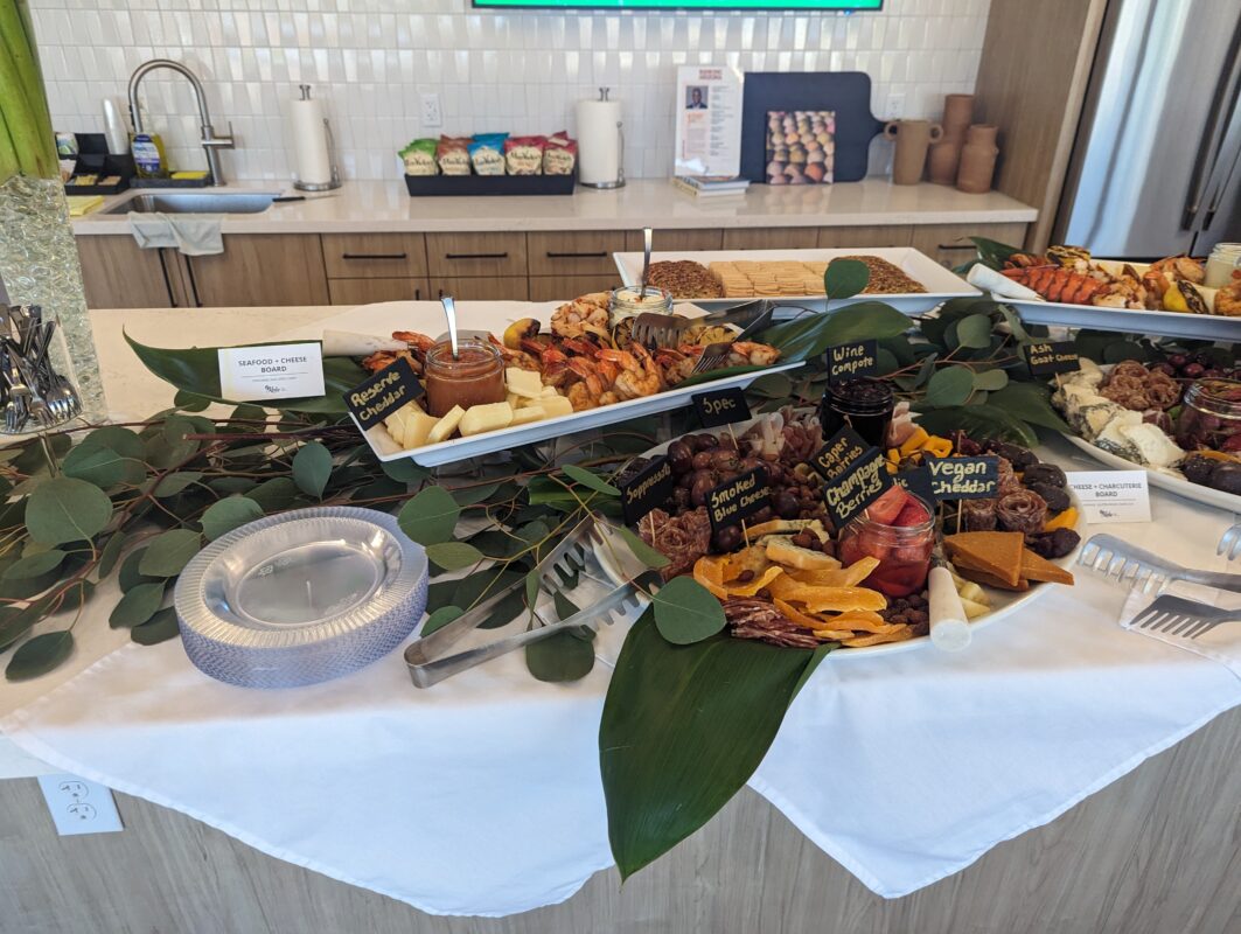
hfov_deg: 71.5
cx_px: 620
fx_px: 861
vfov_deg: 56.9
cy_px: 467
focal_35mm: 24
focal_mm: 6.81
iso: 322
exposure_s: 1/120
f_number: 1.85
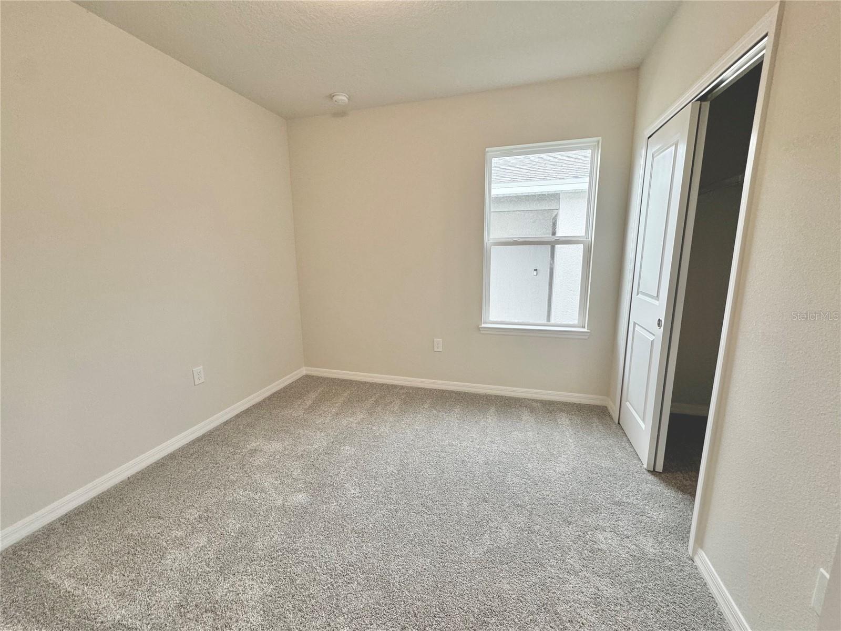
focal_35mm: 14
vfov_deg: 85.7
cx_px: 420
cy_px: 316
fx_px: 340
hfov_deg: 102.1
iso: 160
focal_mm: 2.22
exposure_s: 1/120
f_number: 2.2
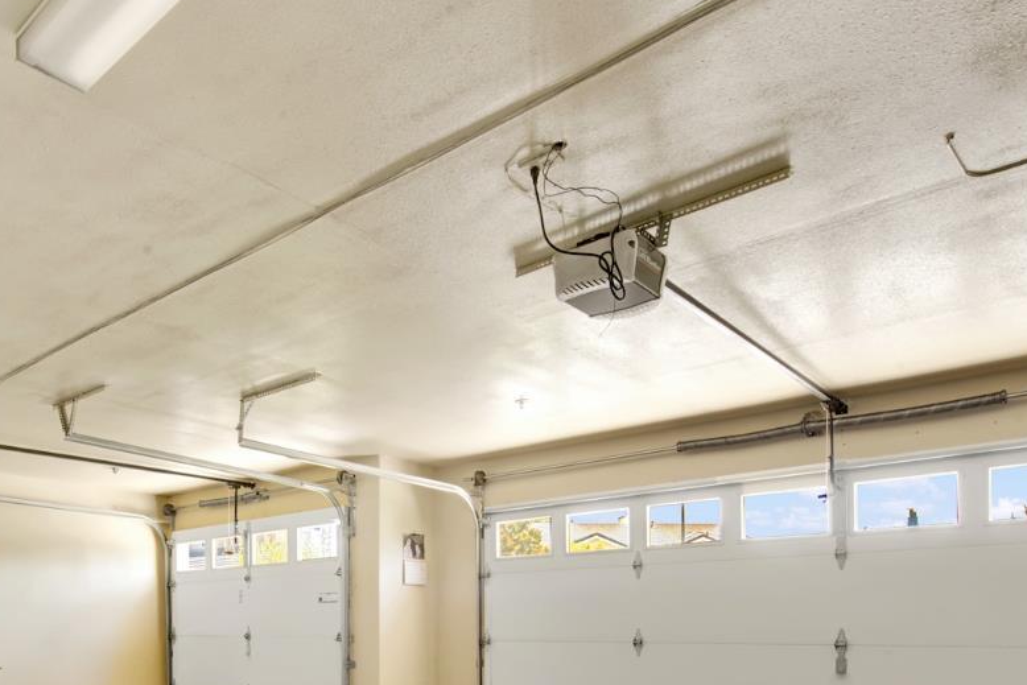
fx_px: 770
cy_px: 619
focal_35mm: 27
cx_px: 321
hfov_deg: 65.1
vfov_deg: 43.7
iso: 100
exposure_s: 1/3.33
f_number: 14
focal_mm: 14
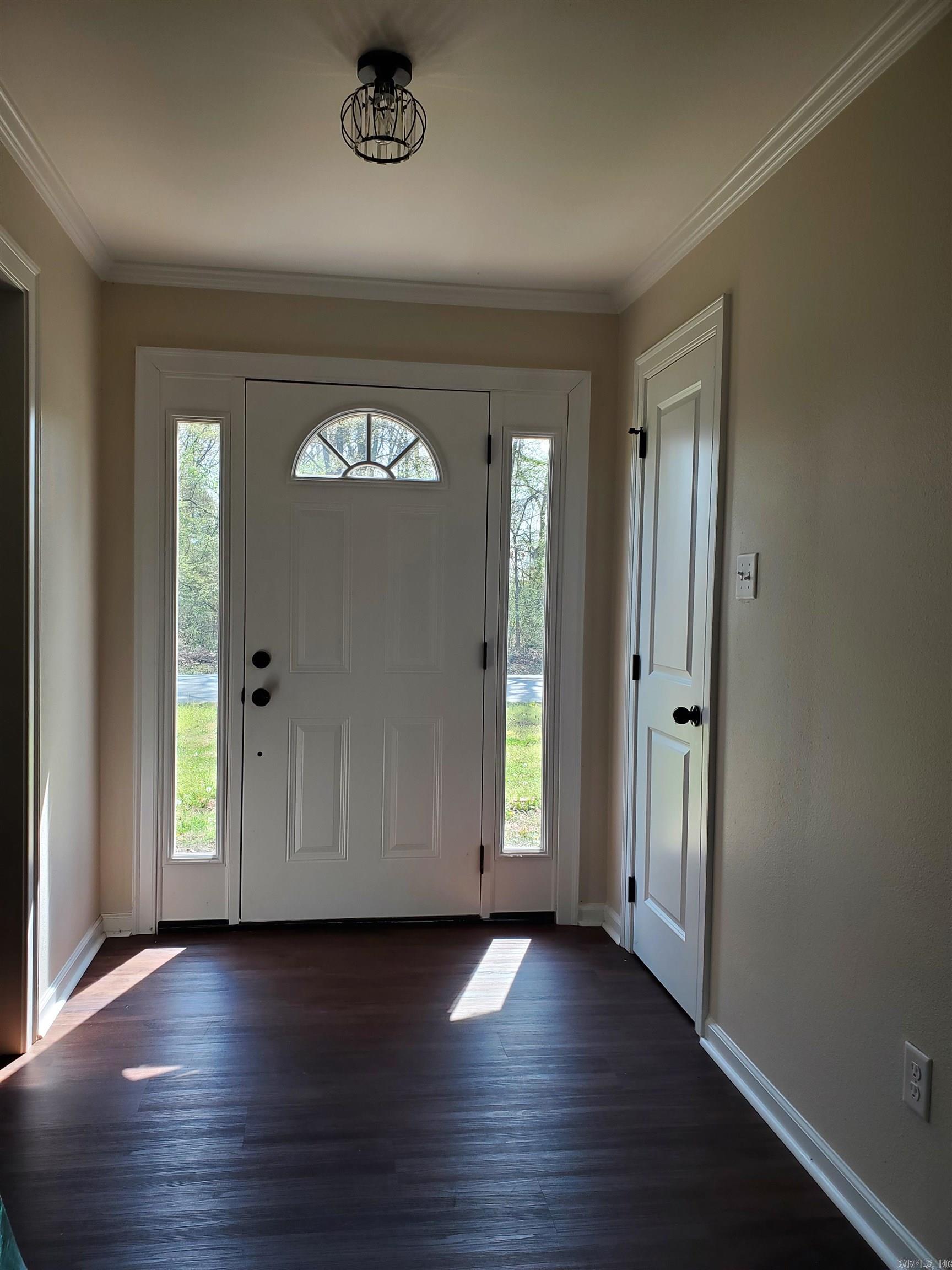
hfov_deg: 53.1
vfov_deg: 67.3
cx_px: 476
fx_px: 953
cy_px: 635
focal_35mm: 26
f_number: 2.4
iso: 64
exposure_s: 1/120
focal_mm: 4.3
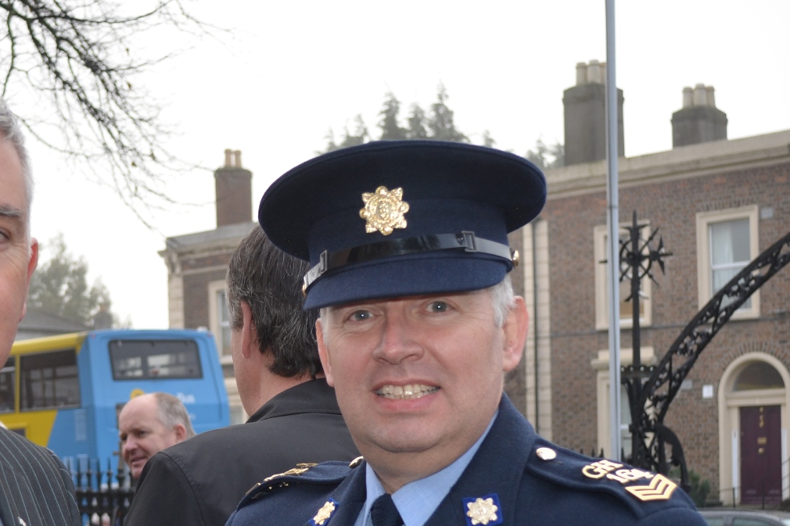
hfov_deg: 26.5
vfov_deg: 17.6
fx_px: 1667
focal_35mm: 76
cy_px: 495
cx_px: 242
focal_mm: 26
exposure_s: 1/250
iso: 180
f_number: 4.2
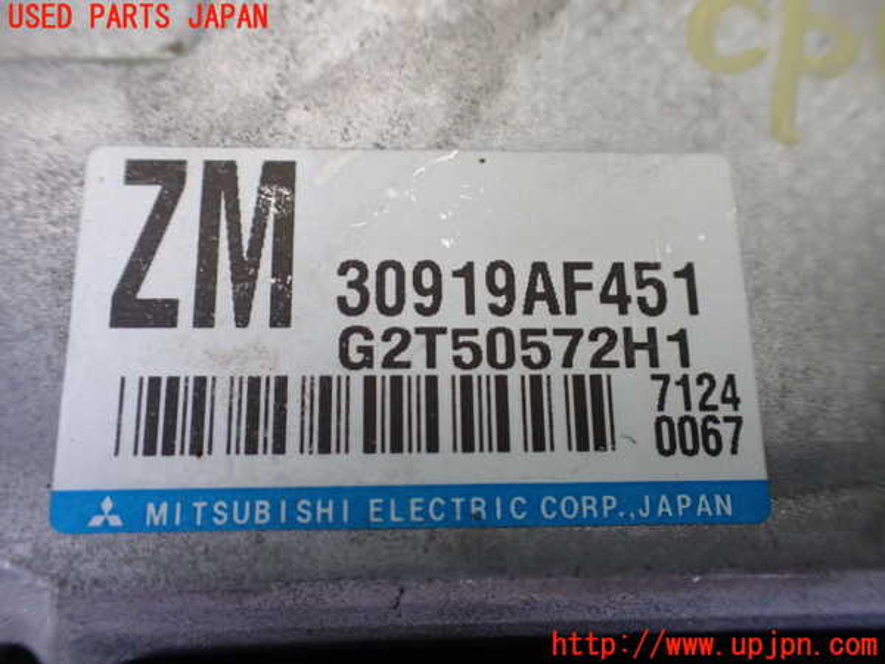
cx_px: 442
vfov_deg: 46.8
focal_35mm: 30
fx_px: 767
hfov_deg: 60.0
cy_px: 332
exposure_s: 1/125
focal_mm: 5.4
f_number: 2.3
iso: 500
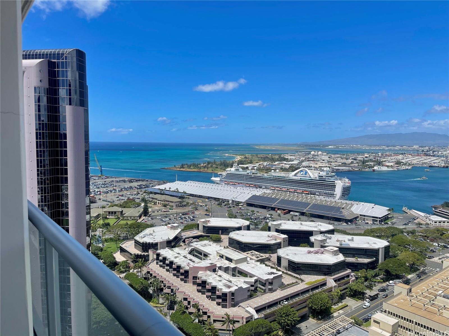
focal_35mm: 25
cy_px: 168
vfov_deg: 54.9
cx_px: 224
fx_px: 324
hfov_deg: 69.4
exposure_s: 1/6250
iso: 32
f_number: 1.6
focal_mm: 5.1
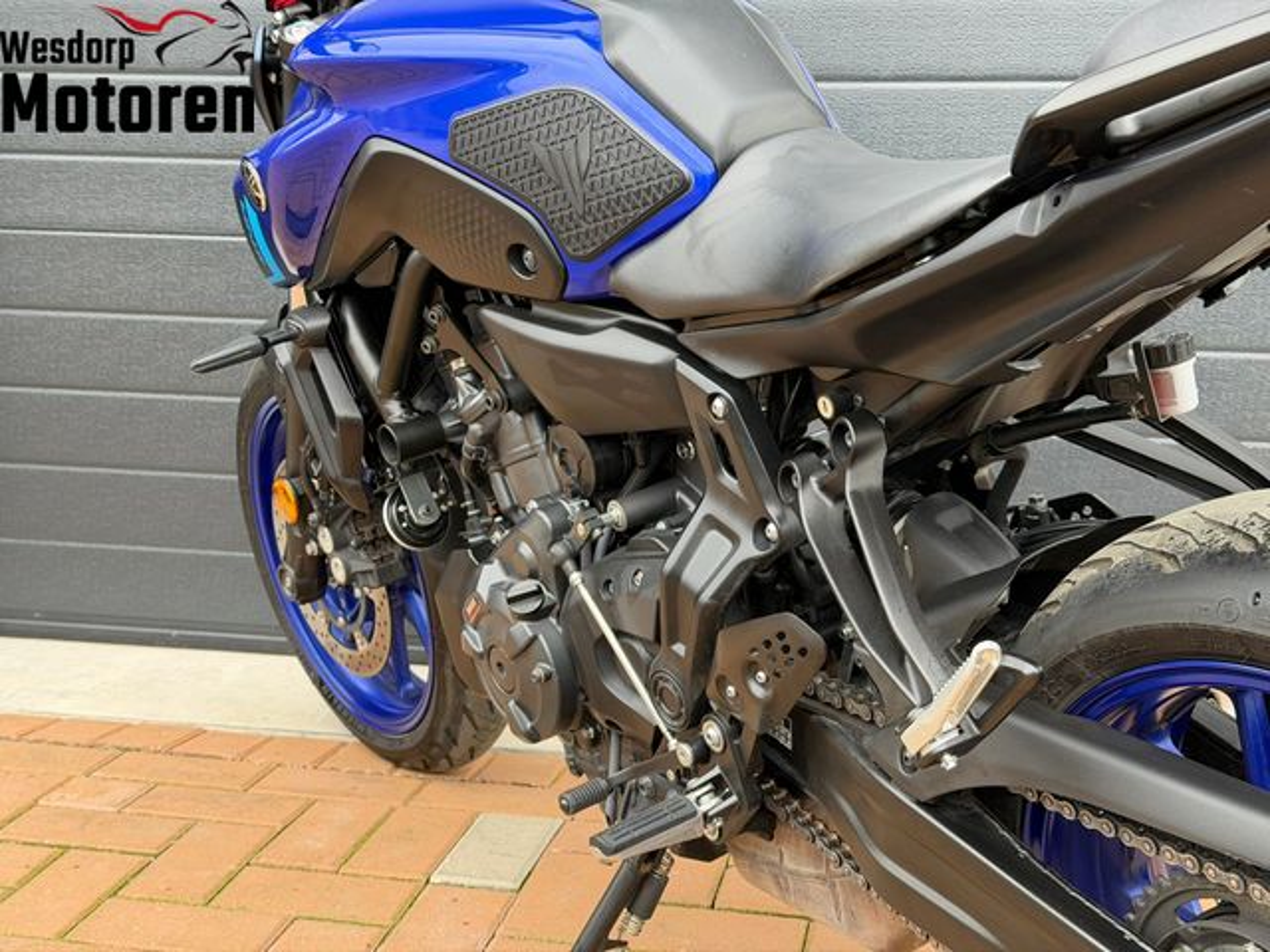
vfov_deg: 30.3
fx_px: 1761
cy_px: 476
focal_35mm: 48
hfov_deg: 39.7
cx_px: 635
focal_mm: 6.76
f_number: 1.78
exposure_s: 1/136
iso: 80
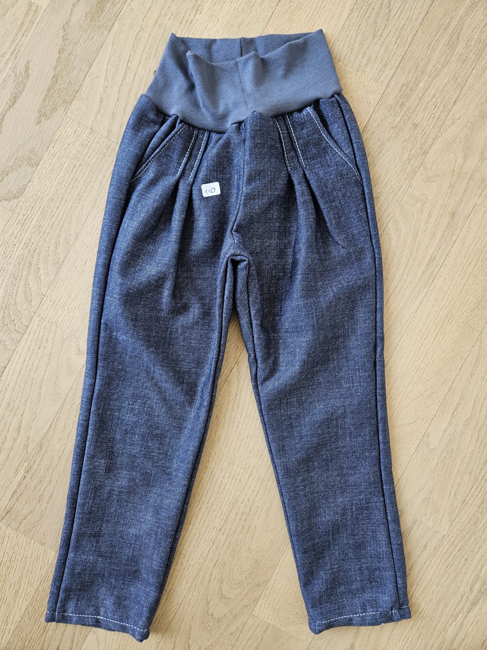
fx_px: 431
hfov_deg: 58.9
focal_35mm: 23
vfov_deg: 73.9
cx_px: 244
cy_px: 325
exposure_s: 1/180
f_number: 1.8
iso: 50
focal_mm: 5.4
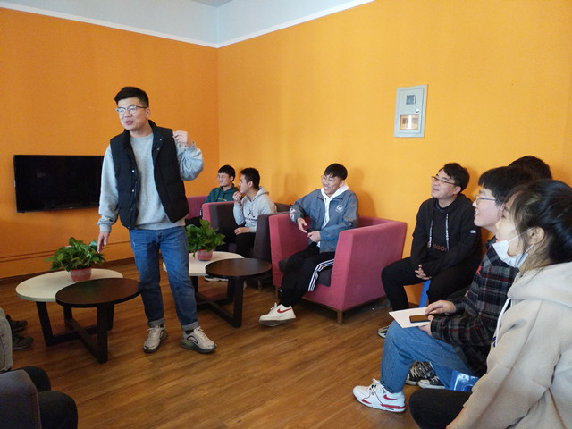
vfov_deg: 61.1
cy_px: 214
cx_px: 286
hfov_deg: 76.4
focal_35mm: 22
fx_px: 364
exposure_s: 1/33.3
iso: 606
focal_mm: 3.79
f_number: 2
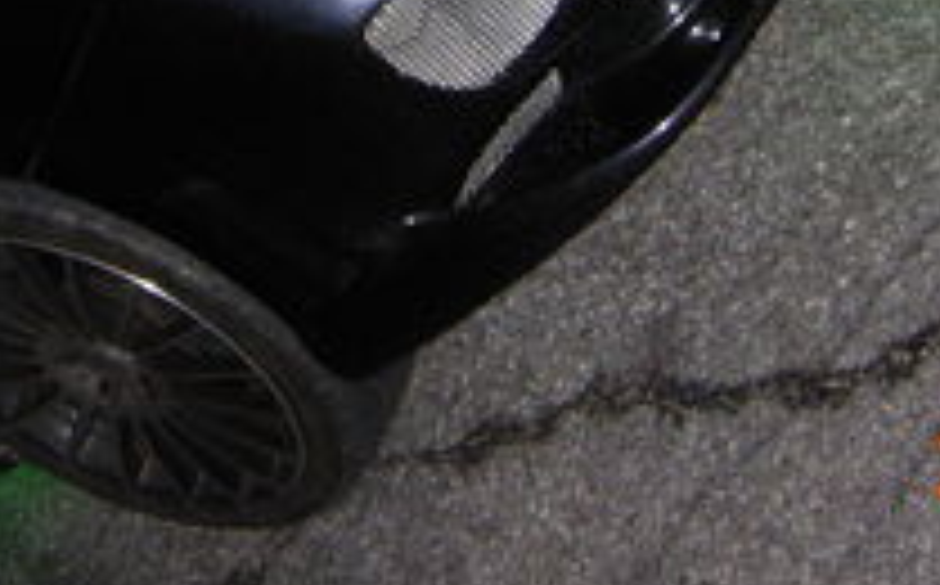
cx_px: 162
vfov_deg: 10.6
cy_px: -387
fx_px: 2993
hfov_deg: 17.7
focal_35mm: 117
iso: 200
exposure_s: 1/128
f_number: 2.7
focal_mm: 7.5
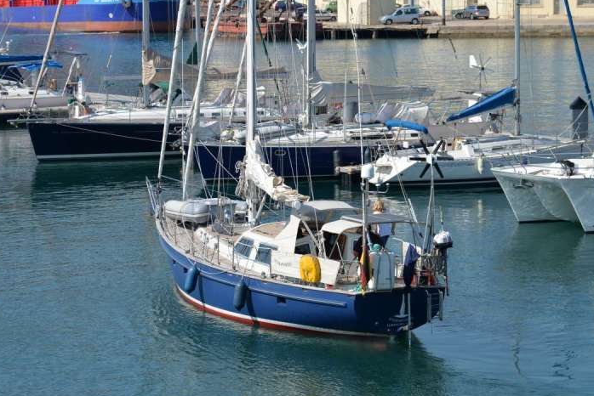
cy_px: 218
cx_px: 288
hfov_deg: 16.3
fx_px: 2080
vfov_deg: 10.9
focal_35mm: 126
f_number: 8
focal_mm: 110
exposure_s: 1/250
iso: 200
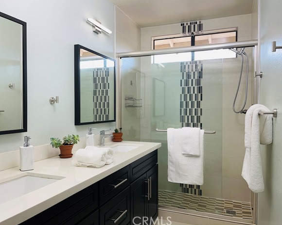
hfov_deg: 62.2
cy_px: 112
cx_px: 136
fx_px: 234
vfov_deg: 51.5
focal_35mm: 28
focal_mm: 5.1
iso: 40
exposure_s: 1/200
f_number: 1.6
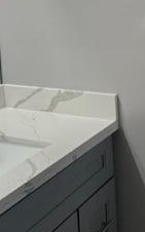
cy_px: 13
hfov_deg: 16.7
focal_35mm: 78
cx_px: 58
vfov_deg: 25.5
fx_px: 494
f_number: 1.6
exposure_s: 1/120
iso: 64
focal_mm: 5.1
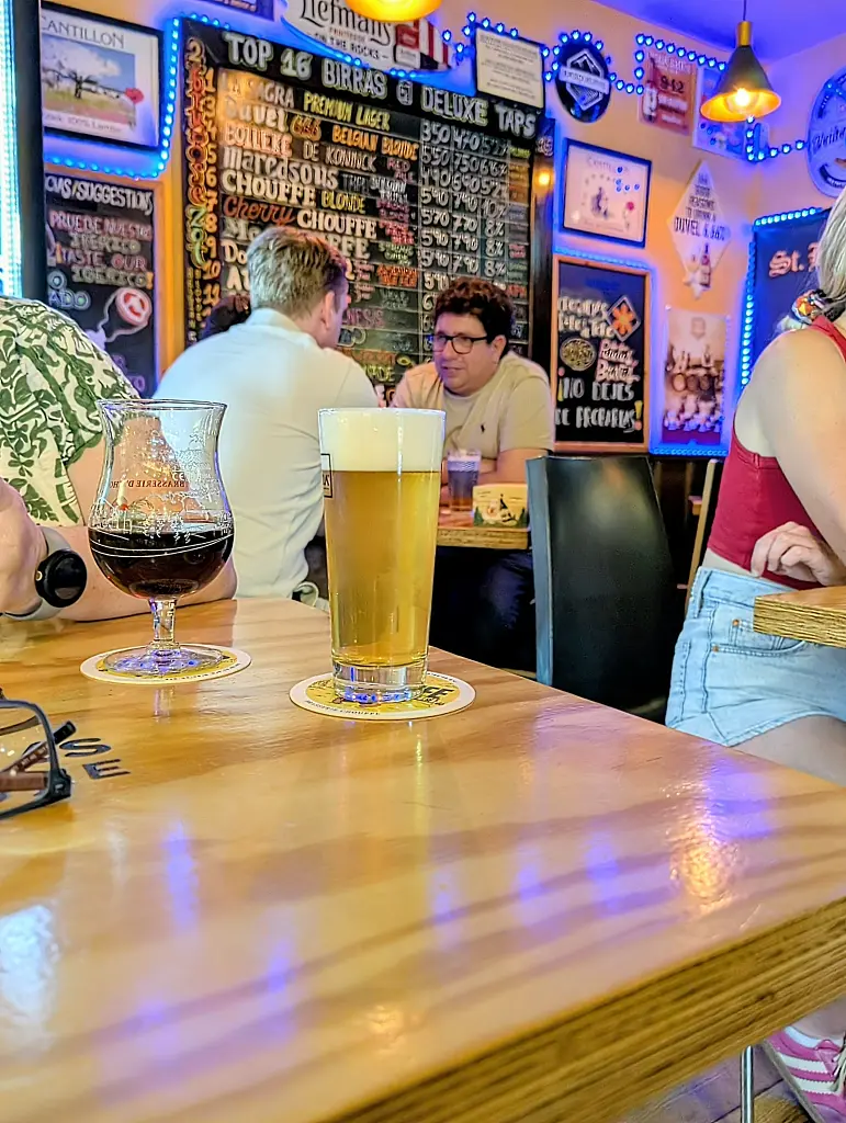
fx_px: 780
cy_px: 562
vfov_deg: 71.5
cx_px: 423
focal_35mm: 24
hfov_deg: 56.9
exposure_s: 1/33.3
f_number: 1.68
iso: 184
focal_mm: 6.9
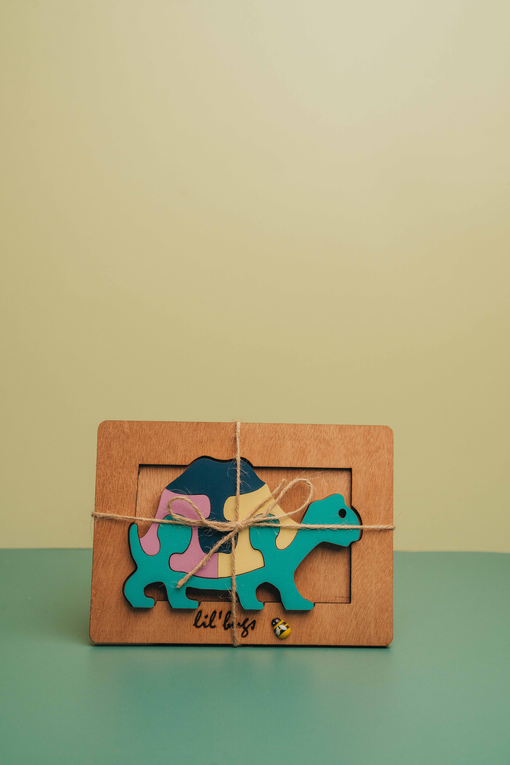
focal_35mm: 50
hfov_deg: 27.0
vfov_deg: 39.6
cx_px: 255
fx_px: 1062
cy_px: 382
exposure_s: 1/250
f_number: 8
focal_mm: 50
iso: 1250
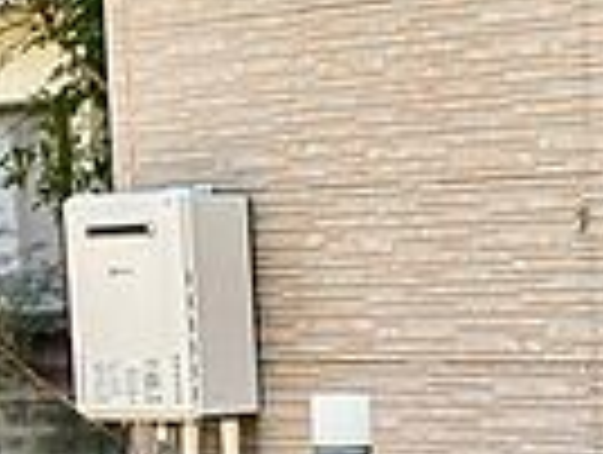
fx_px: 2181
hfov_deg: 14.7
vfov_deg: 11.5
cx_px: 878
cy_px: 620
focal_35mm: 125
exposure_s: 1/258
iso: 25
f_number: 1.8
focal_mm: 3.99
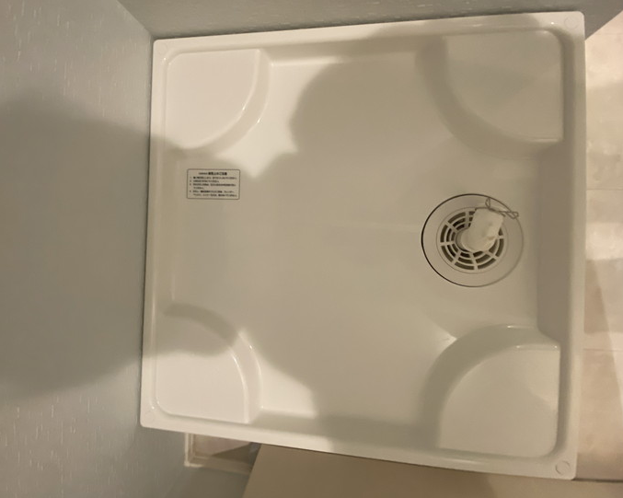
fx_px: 276
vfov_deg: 83.7
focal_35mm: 15
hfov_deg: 96.7
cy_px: 224
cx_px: 293
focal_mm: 1.54
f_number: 2.4
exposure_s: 1/50
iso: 320
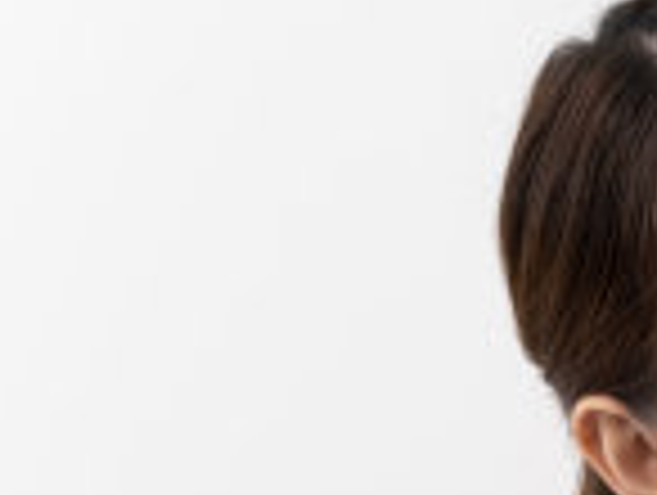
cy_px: 724
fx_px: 4148
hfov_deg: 8.6
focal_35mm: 218
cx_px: 1282
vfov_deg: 6.7
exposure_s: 1/60
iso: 320
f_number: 5
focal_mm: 54.3
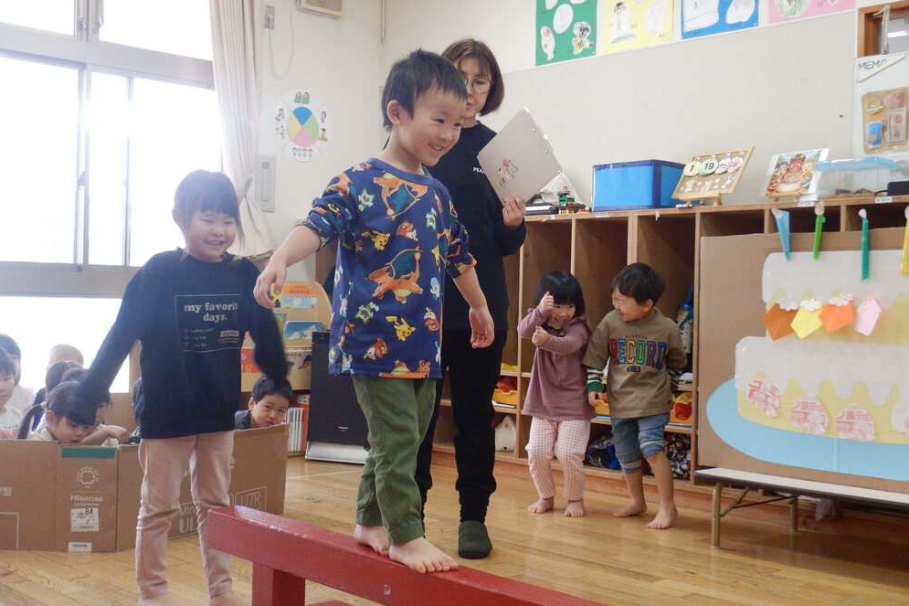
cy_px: 305
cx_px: 454
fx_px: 1161
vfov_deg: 29.2
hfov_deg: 42.8
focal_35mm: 46
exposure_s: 1/30
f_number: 4.3
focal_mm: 7.8
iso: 200
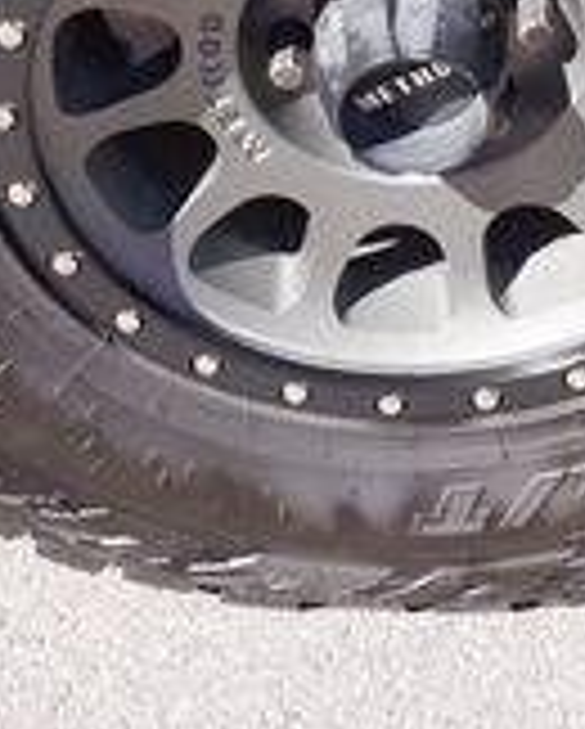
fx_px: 1923
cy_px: -130
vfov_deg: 20.2
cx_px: 342
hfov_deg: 17.3
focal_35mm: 89
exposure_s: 1/160
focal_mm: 16
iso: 100
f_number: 4.5
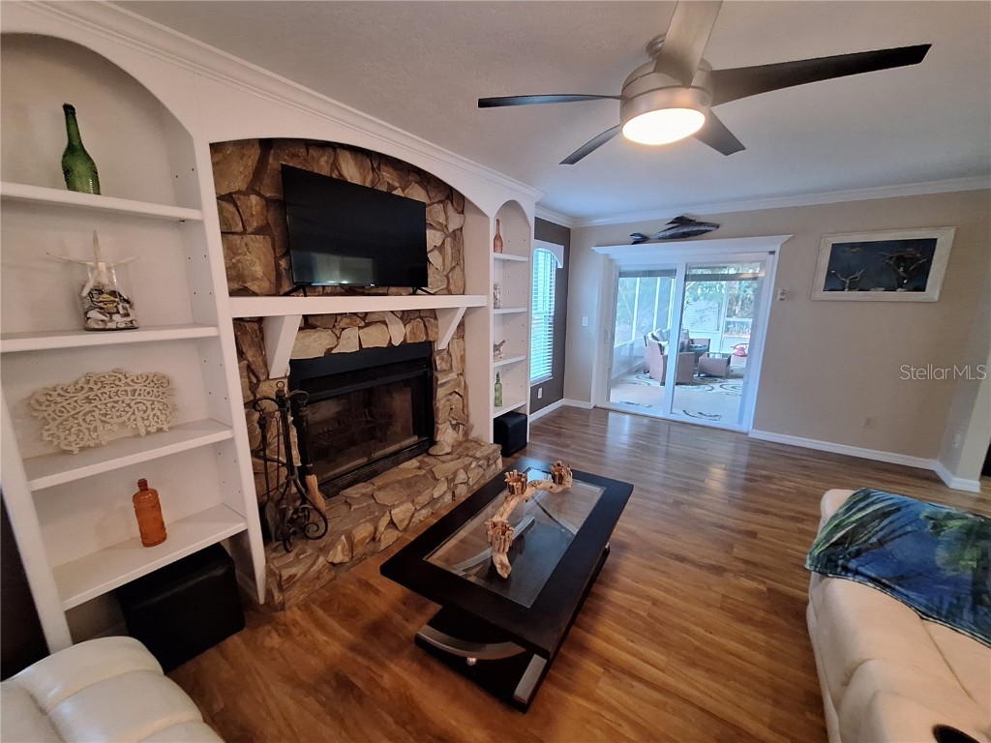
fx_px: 372
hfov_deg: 106.2
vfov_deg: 89.9
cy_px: 372
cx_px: 496
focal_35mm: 13
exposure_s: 1/24
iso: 320
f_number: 2.2
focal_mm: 1.74
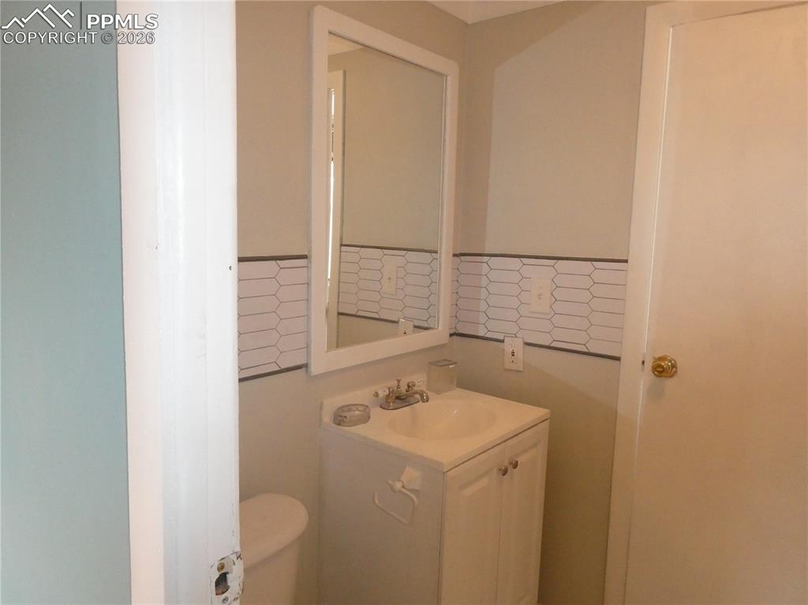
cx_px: 404
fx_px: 560
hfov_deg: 71.6
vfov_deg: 56.8
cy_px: 302
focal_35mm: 24
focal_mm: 4.3
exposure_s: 1/125
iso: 800
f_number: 3.3
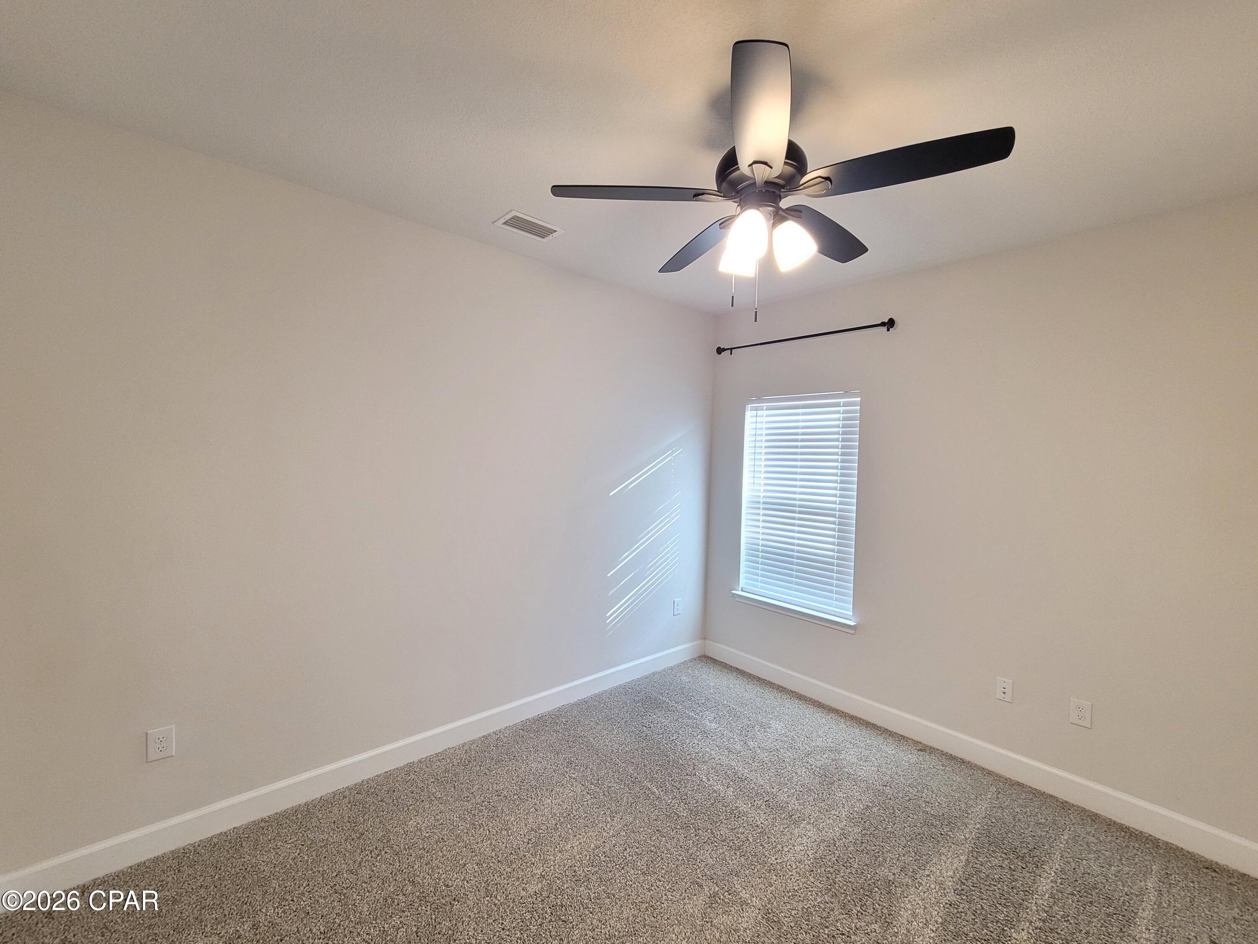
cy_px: 472
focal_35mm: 13
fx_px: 472
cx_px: 629
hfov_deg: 106.2
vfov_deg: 89.9
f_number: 2.2
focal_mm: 2.2
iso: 400
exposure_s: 1/60
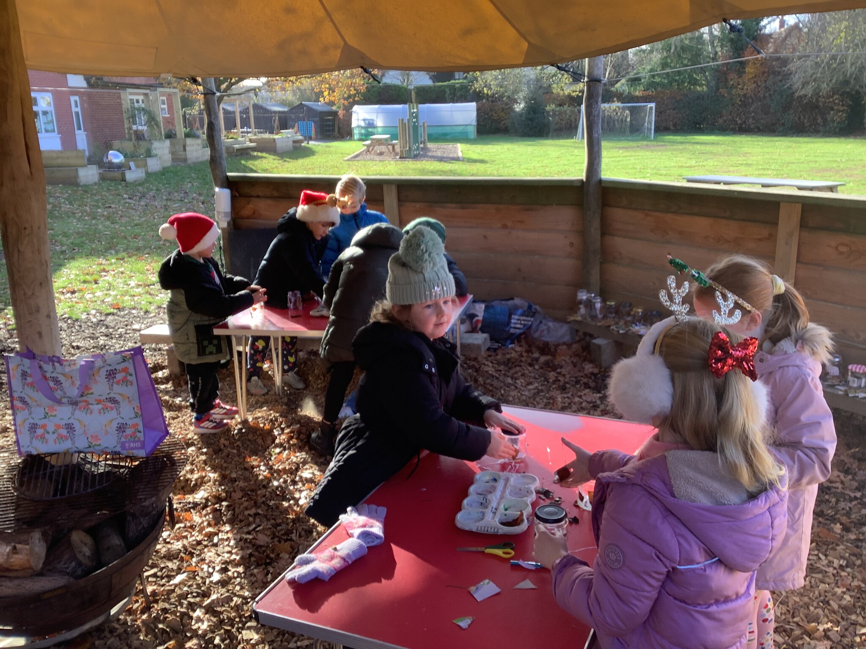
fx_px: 776
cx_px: 433
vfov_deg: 45.4
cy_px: 324
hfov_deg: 58.4
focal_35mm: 31
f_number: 2.4
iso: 40
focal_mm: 3.3
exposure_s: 1/100
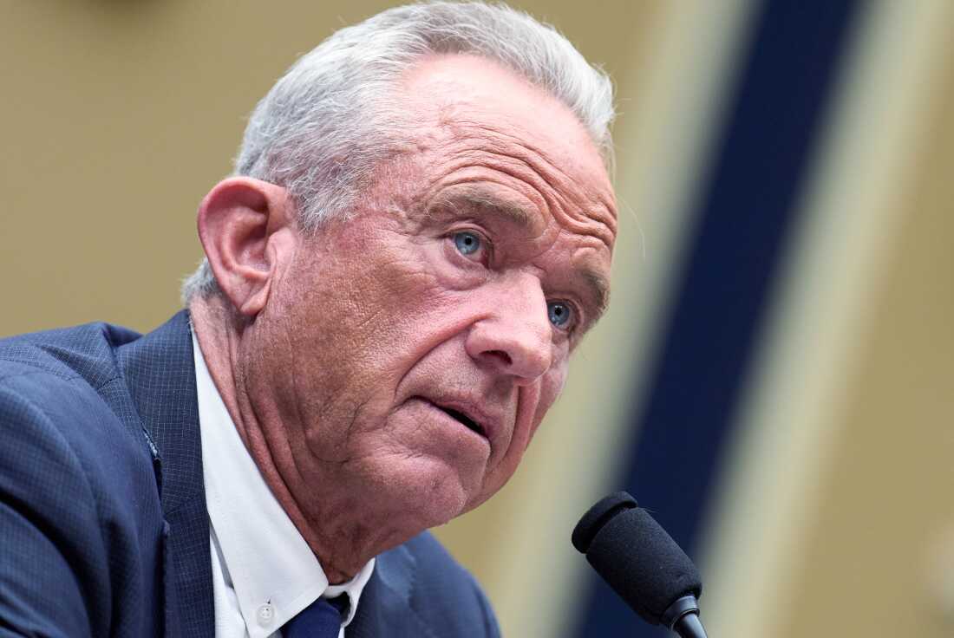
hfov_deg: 6.9
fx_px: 7958
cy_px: 319
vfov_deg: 4.6
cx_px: 477
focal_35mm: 300
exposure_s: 1/500
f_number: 3.2
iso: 2500
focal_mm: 200
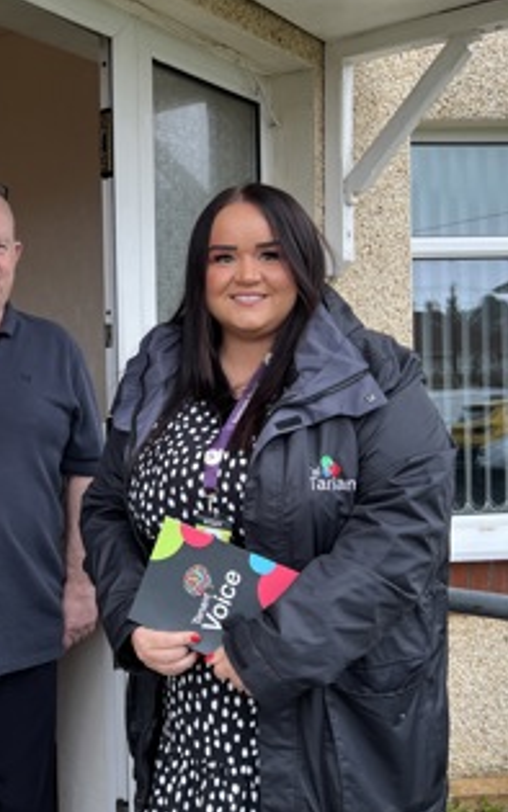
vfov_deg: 47.2
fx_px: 930
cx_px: 116
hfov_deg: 30.0
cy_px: 379
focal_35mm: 42
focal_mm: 5.7
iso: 50
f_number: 1.5
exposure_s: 1/121
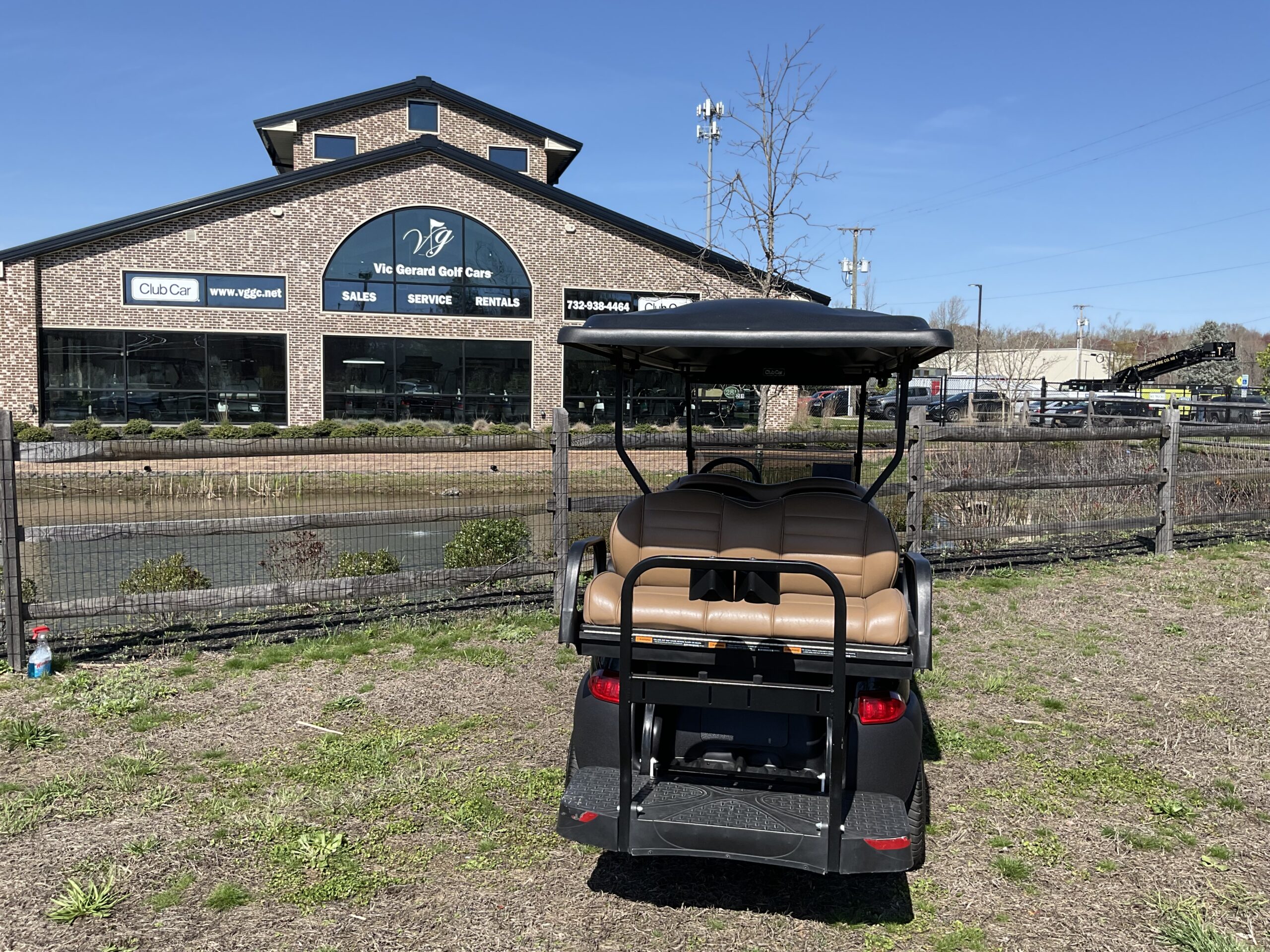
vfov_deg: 48.2
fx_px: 1064
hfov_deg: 61.7
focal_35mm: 29
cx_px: 635
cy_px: 476
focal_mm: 3
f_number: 1.8
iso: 16
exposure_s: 1/1577
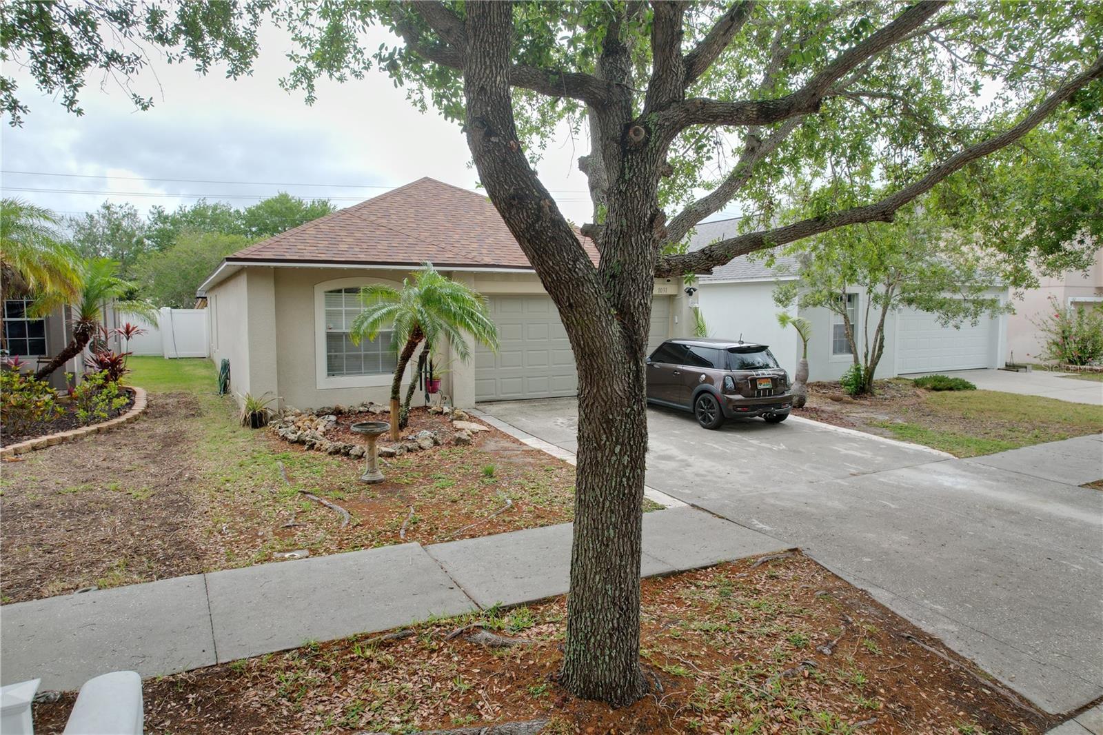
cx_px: 552
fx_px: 674
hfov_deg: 78.6
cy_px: 368
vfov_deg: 57.2
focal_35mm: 22
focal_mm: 8.38
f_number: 2.8
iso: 100
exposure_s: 1/725
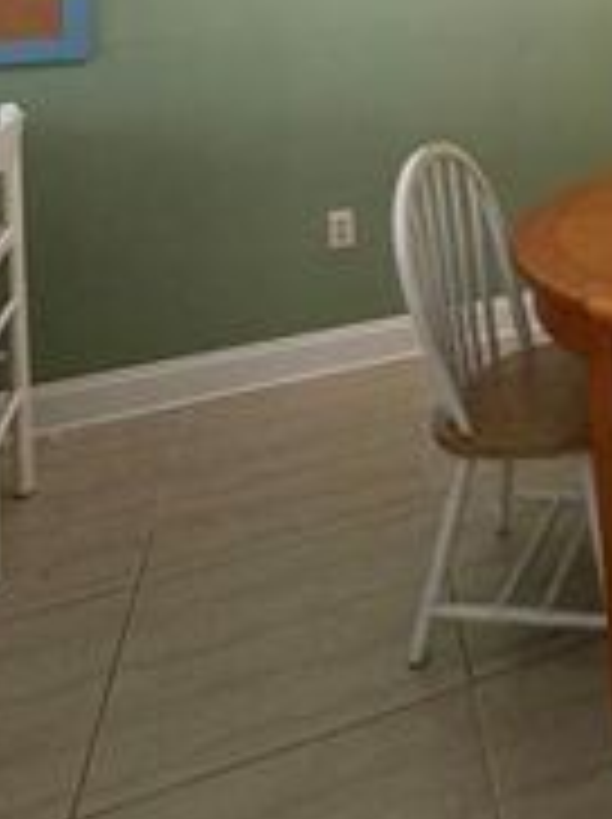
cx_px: 767
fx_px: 969
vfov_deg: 39.3
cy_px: -36
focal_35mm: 41
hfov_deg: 29.3
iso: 200
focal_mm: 2.22
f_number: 2.2
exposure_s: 1/60
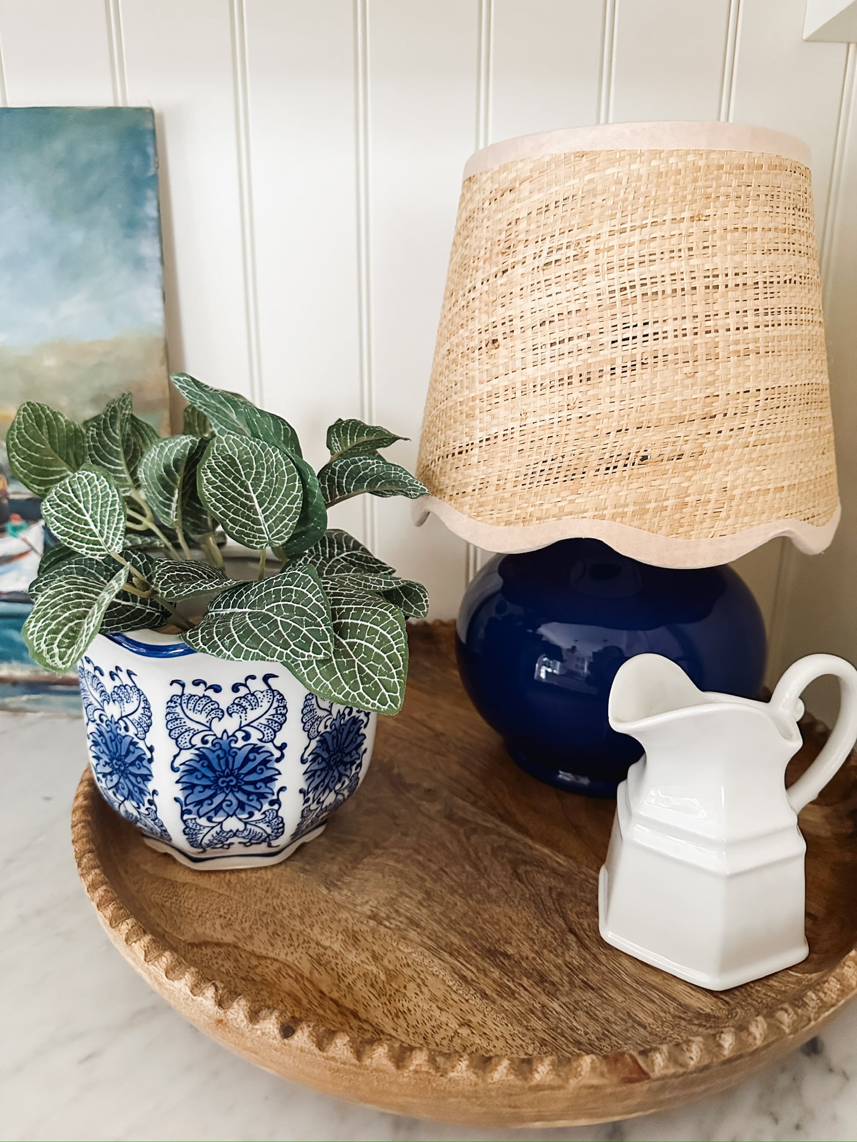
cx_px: 428
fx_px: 792
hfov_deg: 56.8
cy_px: 571
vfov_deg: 71.6
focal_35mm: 24
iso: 1000
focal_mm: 6.86
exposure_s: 1/55
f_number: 1.8
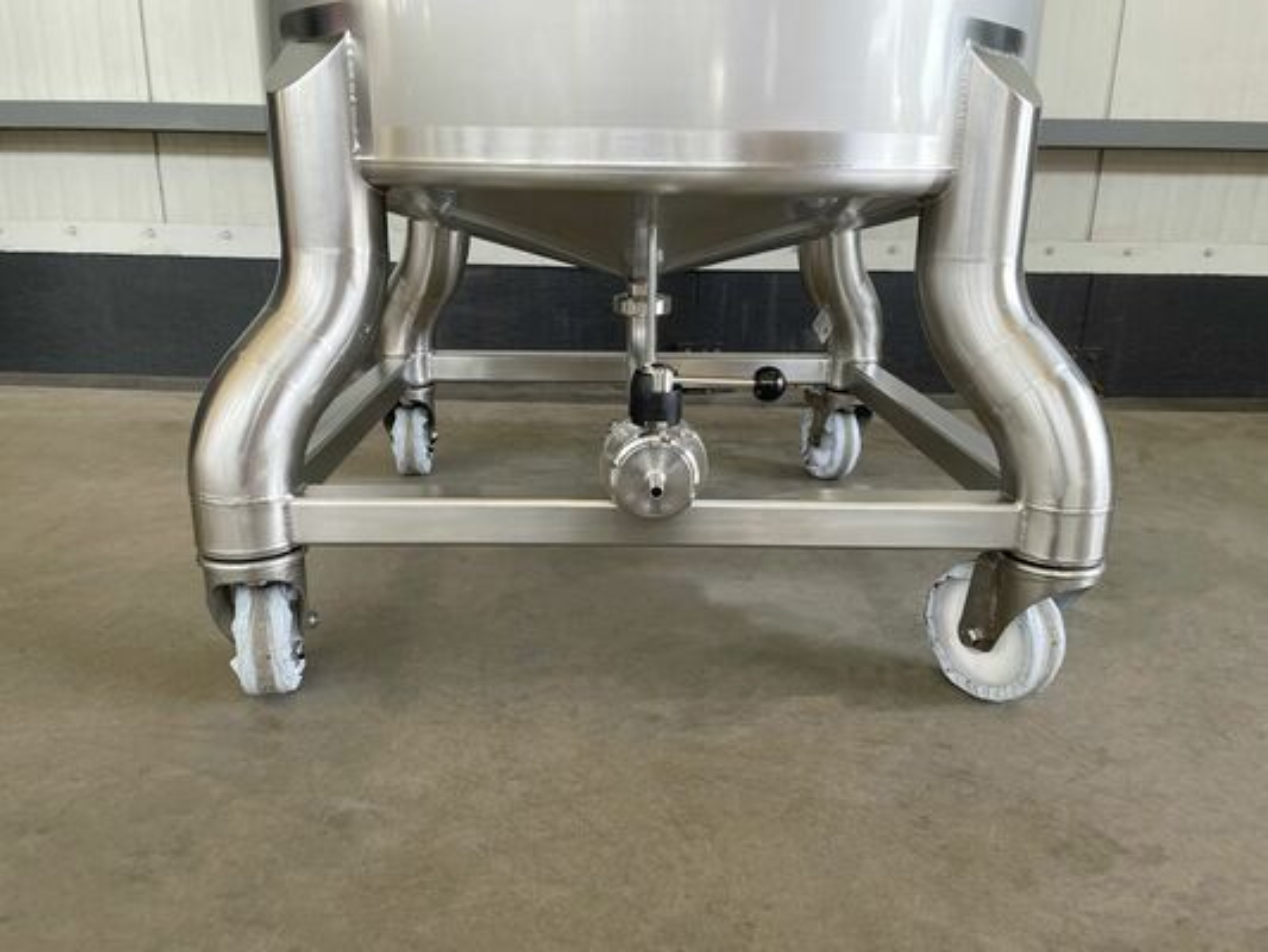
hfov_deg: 67.3
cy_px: 476
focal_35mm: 26
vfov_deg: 53.1
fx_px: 953
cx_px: 634
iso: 50
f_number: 1.6
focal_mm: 4.2
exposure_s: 1/100
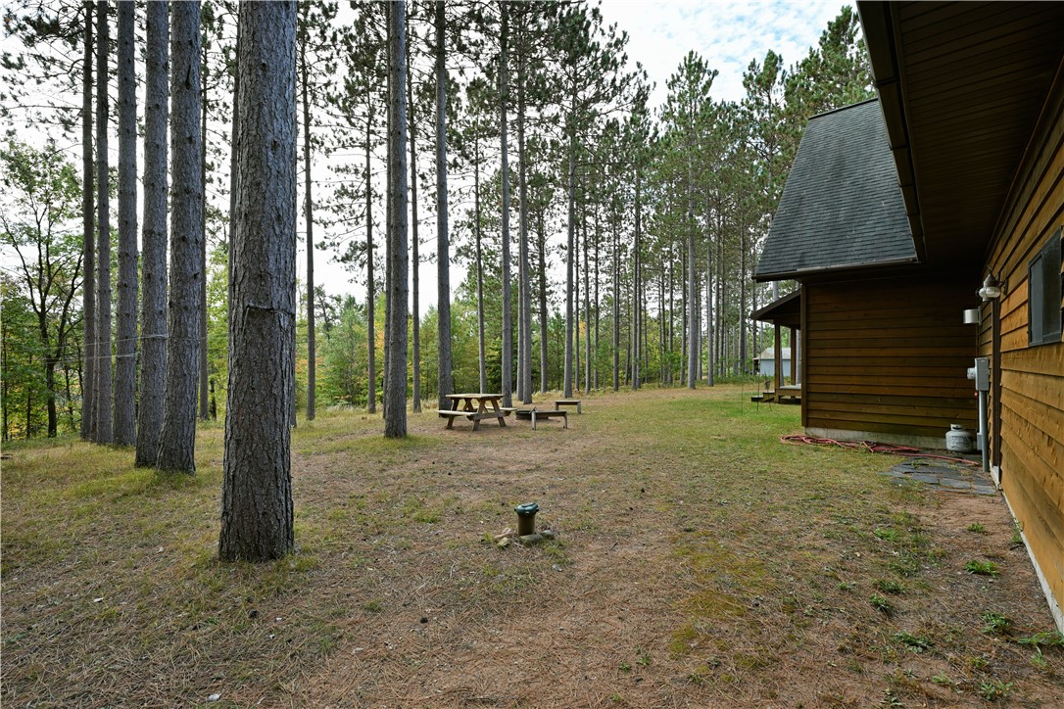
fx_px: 473
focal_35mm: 16
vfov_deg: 73.7
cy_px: 354
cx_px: 532
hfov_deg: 96.7
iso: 100
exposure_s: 1/125
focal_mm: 16
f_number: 5.6
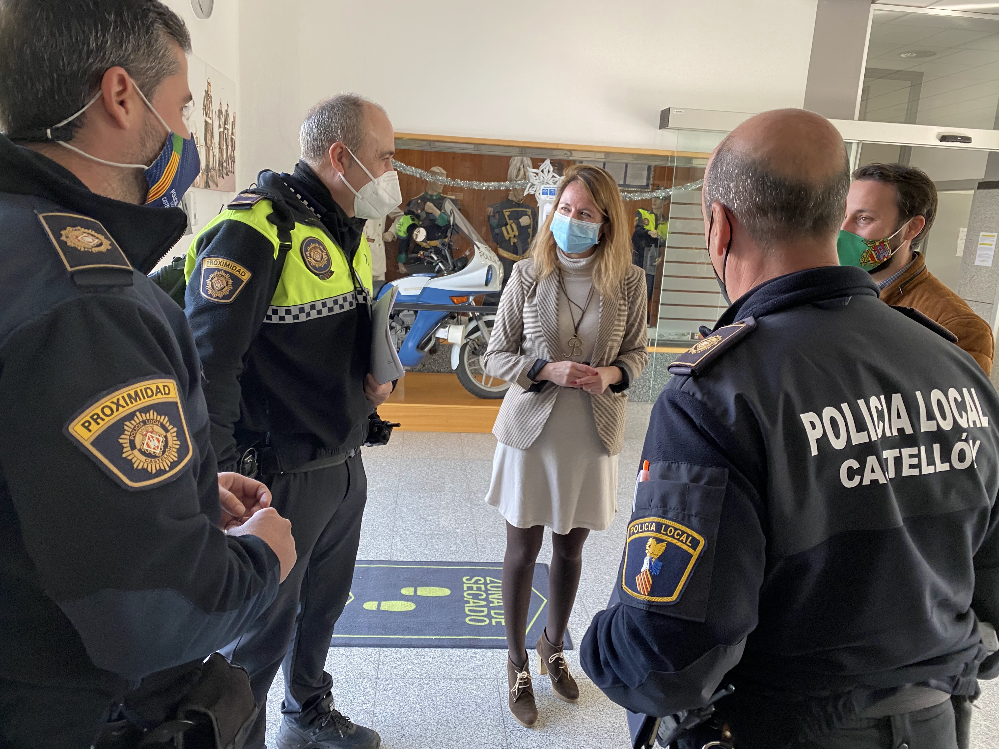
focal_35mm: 26
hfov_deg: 67.3
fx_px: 750
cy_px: 374
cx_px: 500
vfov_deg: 53.1
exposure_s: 1/100
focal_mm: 4.25
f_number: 1.8
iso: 125
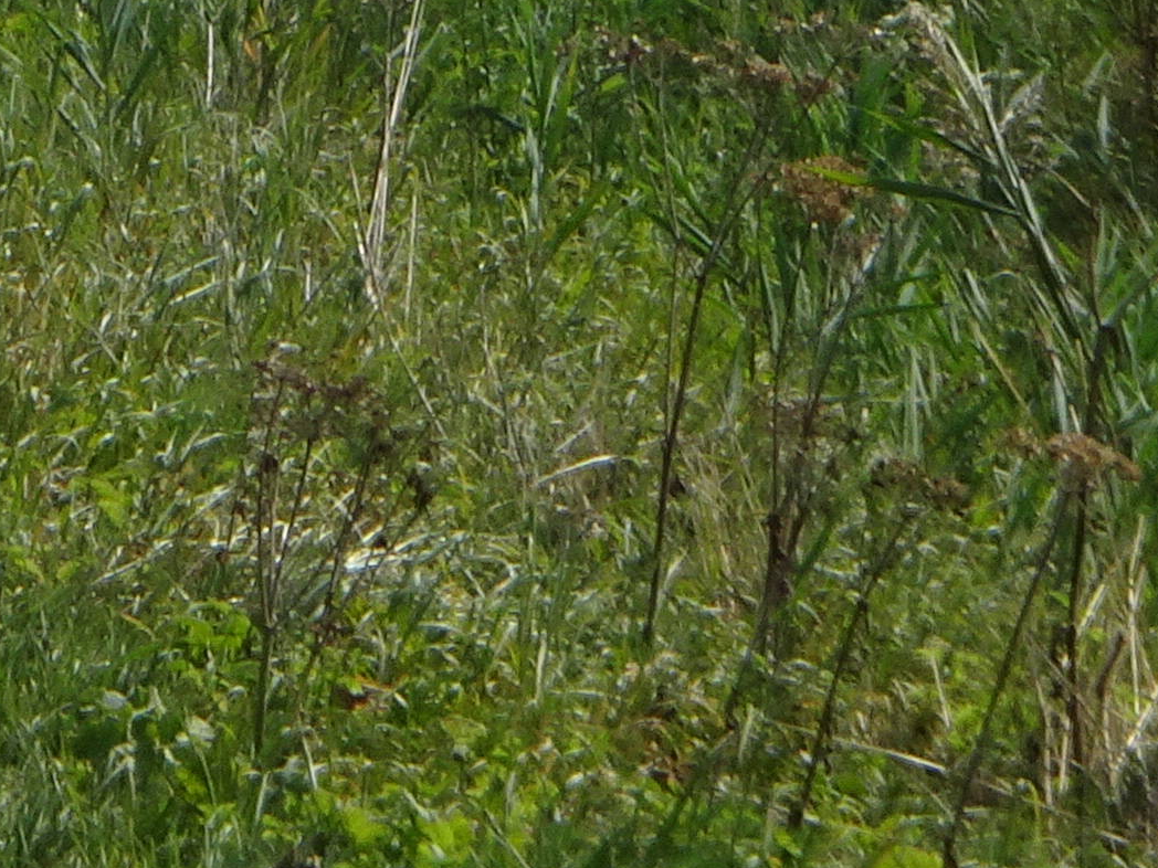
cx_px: -770
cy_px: -1121
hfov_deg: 3.0
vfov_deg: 2.2
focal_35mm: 668
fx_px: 22346
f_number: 5.6
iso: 80
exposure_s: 1/250
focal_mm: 24.36
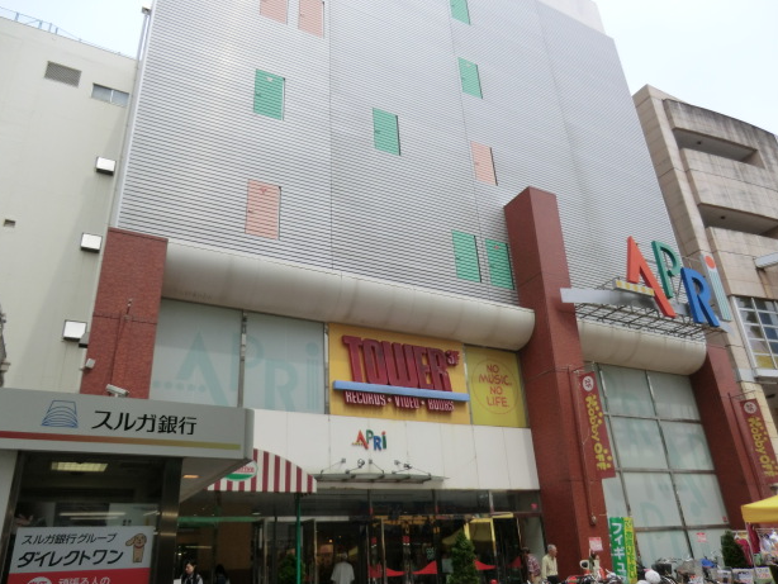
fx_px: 562
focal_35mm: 25
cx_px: 386
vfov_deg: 54.9
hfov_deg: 69.4
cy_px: 303
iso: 80
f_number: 3.2
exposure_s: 1/800
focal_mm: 4.3
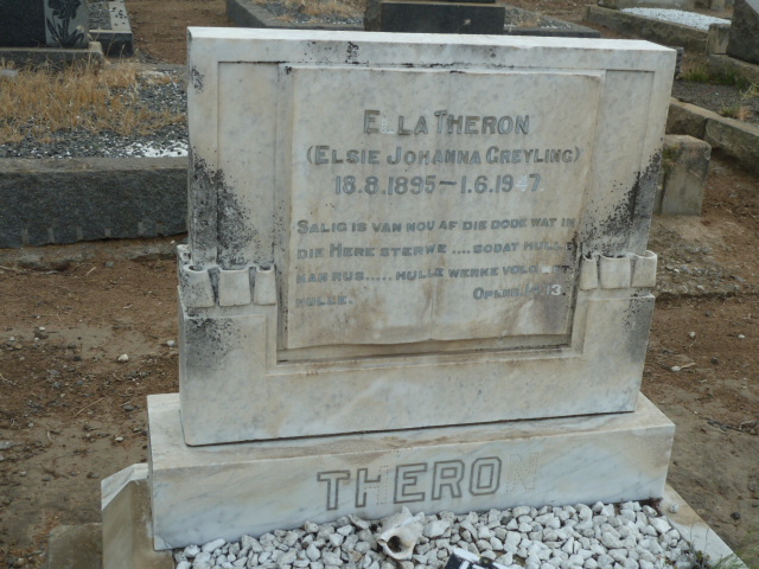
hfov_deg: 42.9
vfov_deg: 32.9
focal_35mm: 44
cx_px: 380
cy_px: 284
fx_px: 965
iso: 80
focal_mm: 7.3
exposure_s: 1/200
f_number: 4
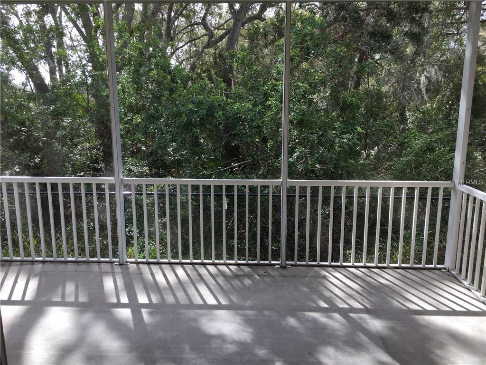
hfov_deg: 61.7
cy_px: 182
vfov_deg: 48.2
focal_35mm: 29
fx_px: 407
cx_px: 243
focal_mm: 4.15
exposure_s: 1/198
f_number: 2.2
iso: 25
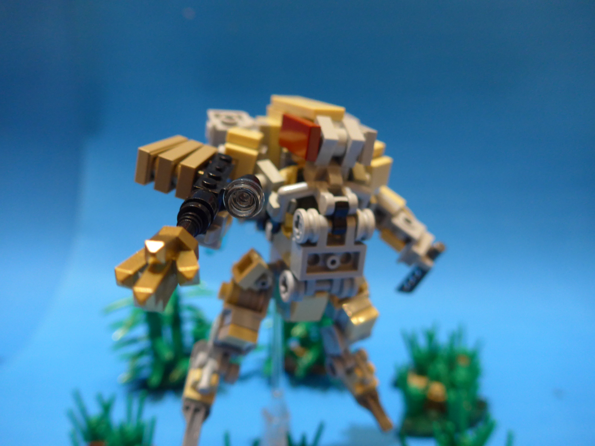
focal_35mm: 29
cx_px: 298
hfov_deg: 61.7
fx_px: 498
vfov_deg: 48.2
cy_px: 223
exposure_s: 1/30
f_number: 2
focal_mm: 6
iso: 400
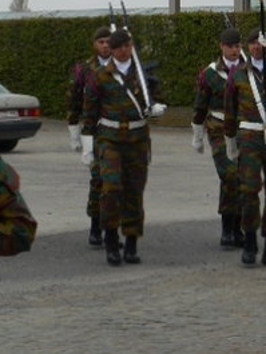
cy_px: -43
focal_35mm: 238
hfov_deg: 6.2
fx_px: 2437
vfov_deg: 8.2
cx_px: 217
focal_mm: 18.8
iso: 80
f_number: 5.1
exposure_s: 1/400
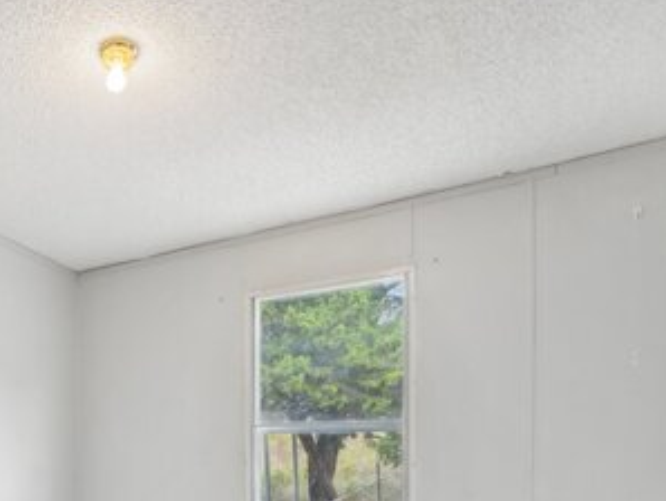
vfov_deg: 40.0
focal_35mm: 33
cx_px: 51
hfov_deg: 48.7
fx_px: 635
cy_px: 446
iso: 640
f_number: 9
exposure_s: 1/25
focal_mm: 16
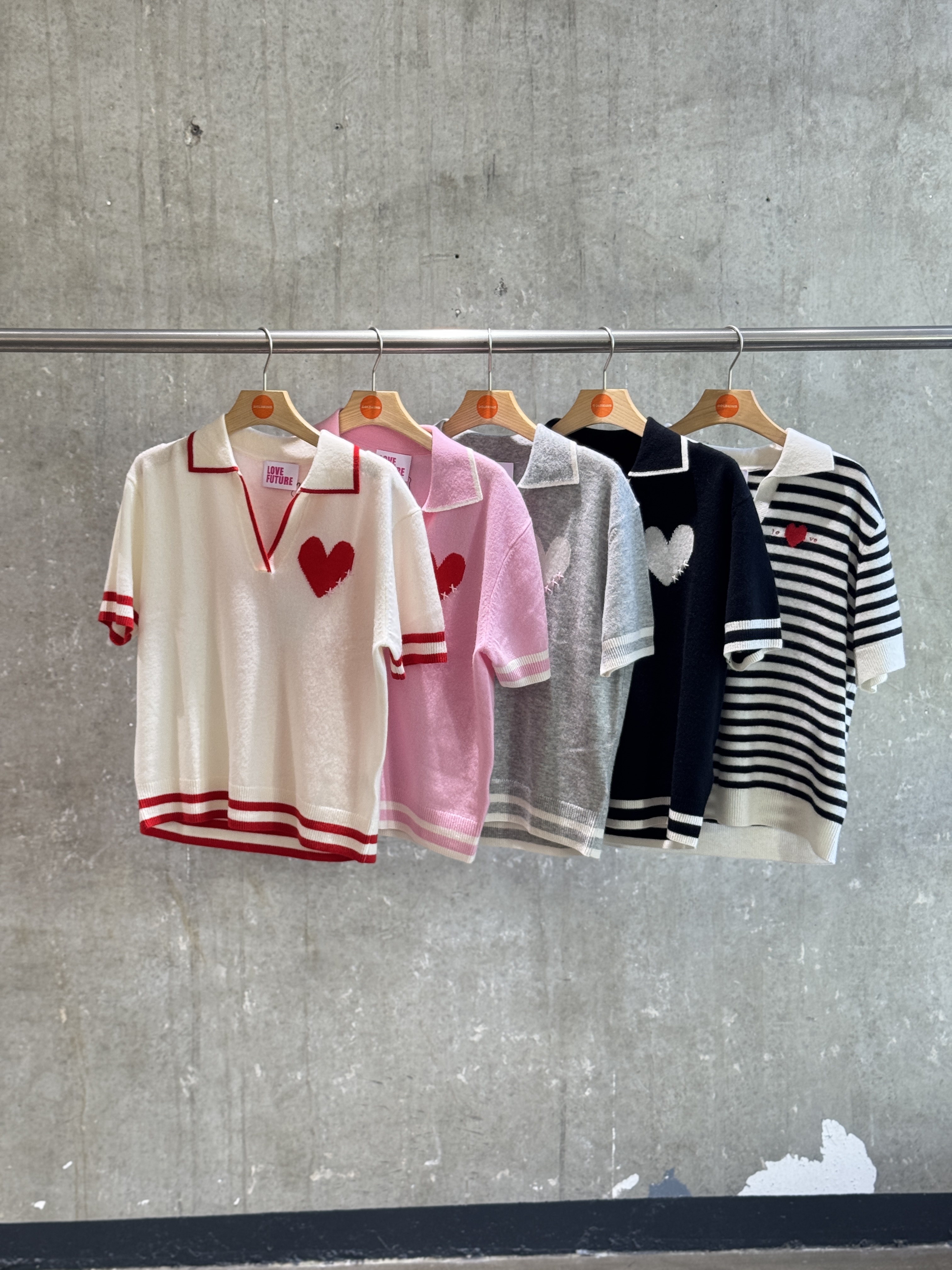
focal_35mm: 48
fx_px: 1760
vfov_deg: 39.7
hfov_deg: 30.3
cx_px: 476
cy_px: 635
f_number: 1.78
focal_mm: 6.76
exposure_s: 1/100
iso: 100
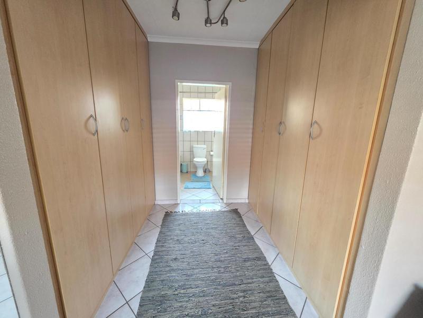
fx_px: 159
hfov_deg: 106.2
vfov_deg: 89.9
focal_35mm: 13
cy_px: 159
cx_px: 212
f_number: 1.9
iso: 1000
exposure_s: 1/50
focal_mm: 2.2
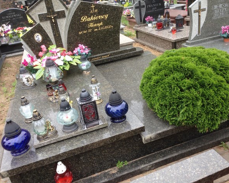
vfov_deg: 42.2
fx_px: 237
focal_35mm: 35
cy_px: 92
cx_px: 121
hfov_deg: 51.5
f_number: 2.4
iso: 50
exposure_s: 1/251
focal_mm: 4.12
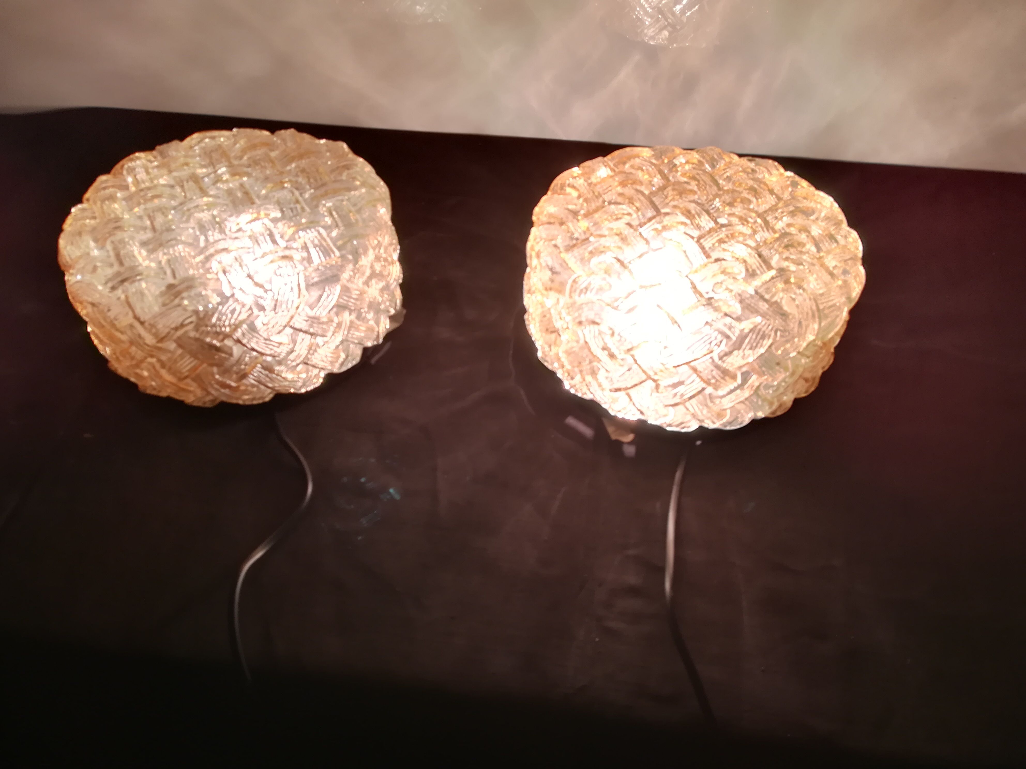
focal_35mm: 26
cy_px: 384
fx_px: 771
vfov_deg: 53.1
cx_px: 513
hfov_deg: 67.3
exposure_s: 1/100
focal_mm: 3.83
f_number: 2.2
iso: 64
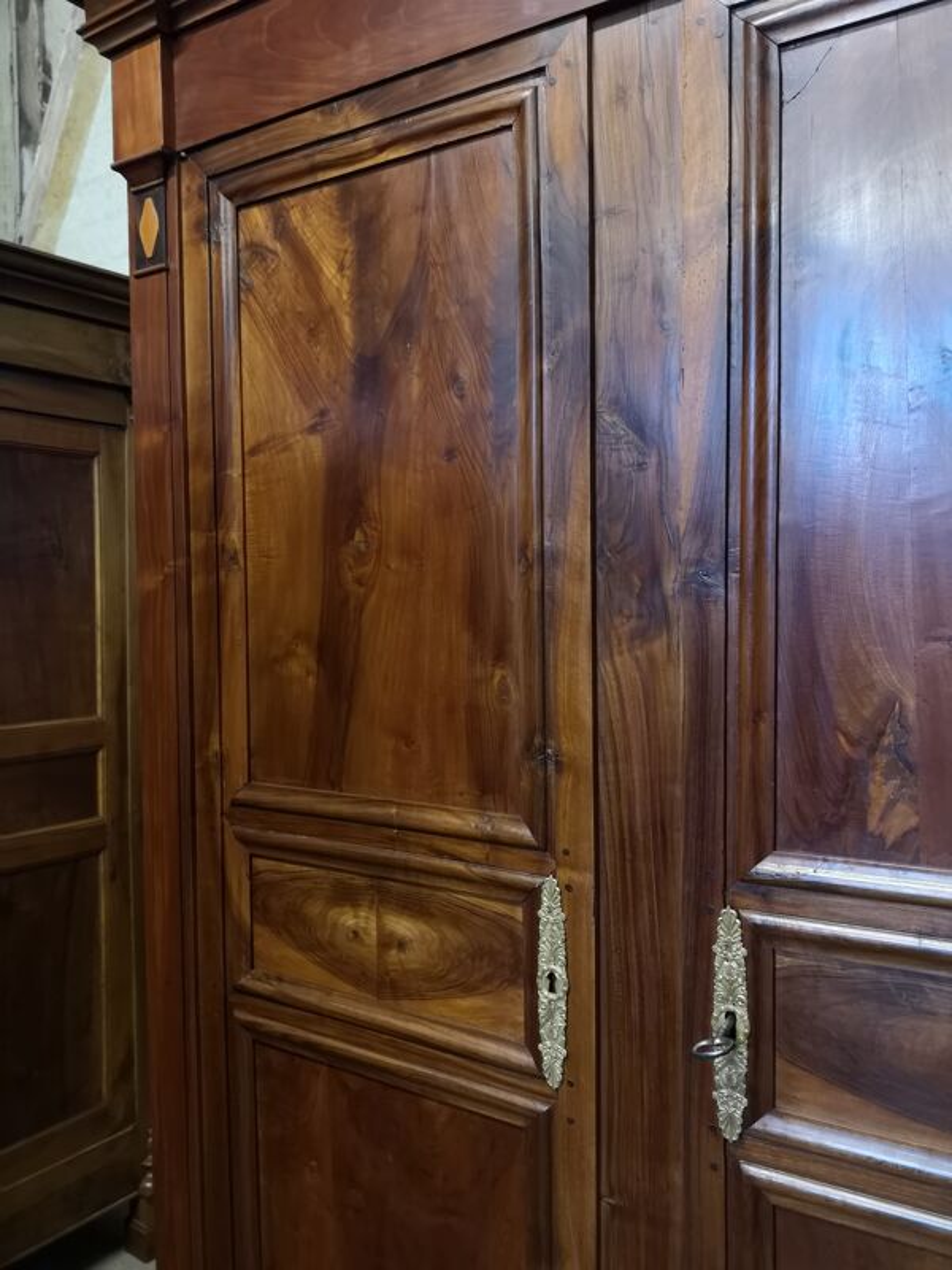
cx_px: 476
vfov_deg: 65.3
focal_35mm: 27
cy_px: 635
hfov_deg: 51.4
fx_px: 990
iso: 640
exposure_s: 1/20
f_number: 1.8
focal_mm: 3.95
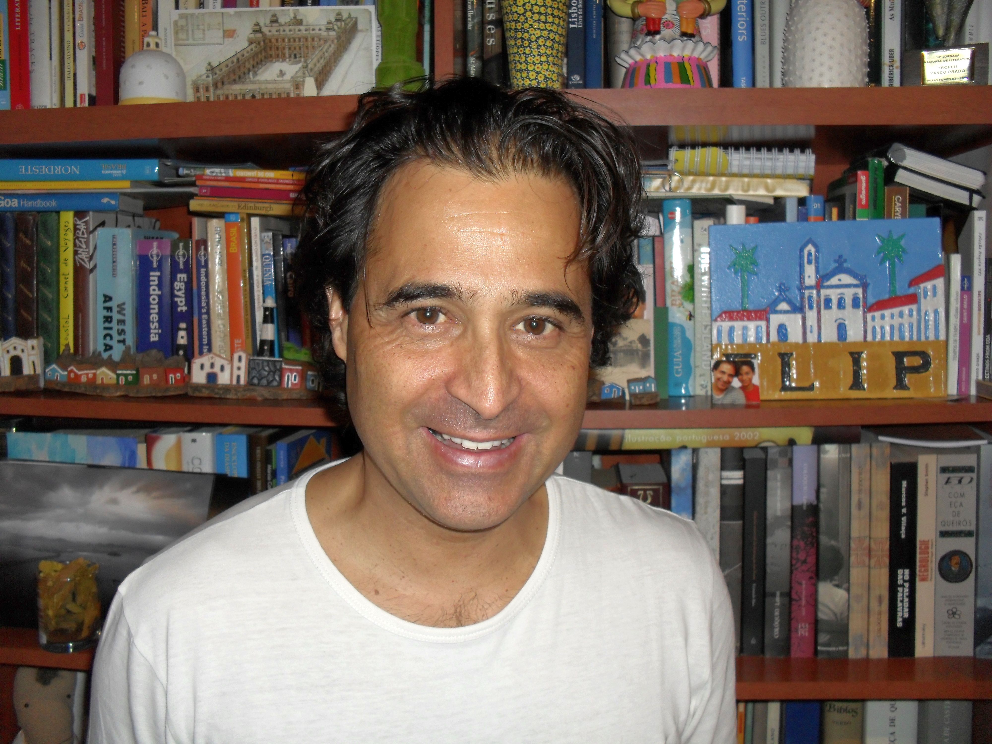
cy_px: 372
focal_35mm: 35
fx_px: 1003
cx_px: 496
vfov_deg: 40.7
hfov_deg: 52.6
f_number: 3.2
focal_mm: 6.3
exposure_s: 1/45
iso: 200
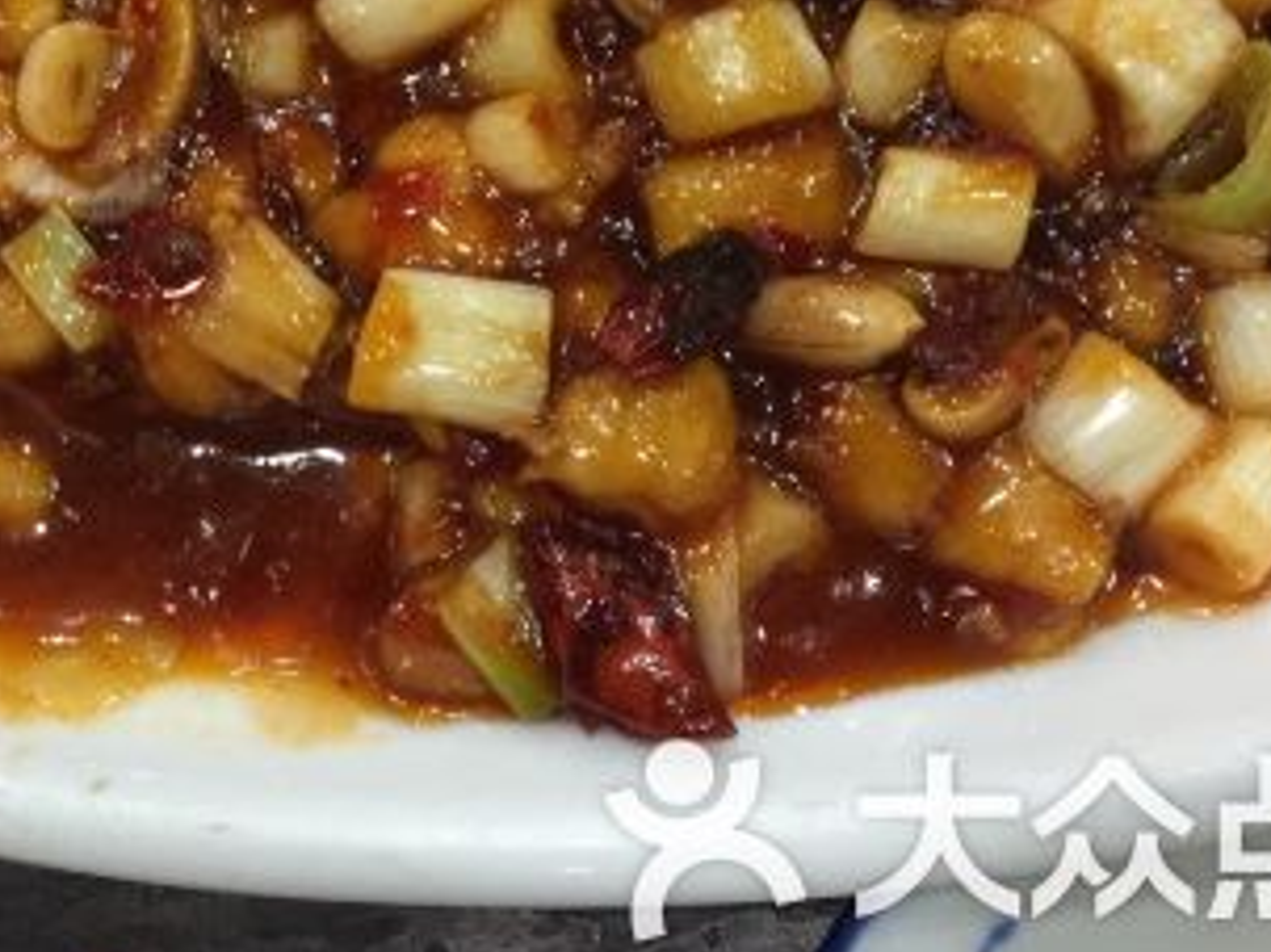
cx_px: 189
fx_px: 2459
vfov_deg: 21.0
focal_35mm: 67
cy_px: -44
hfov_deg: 28.1
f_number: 2.2
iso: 125
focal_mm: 4.15
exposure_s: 1/10
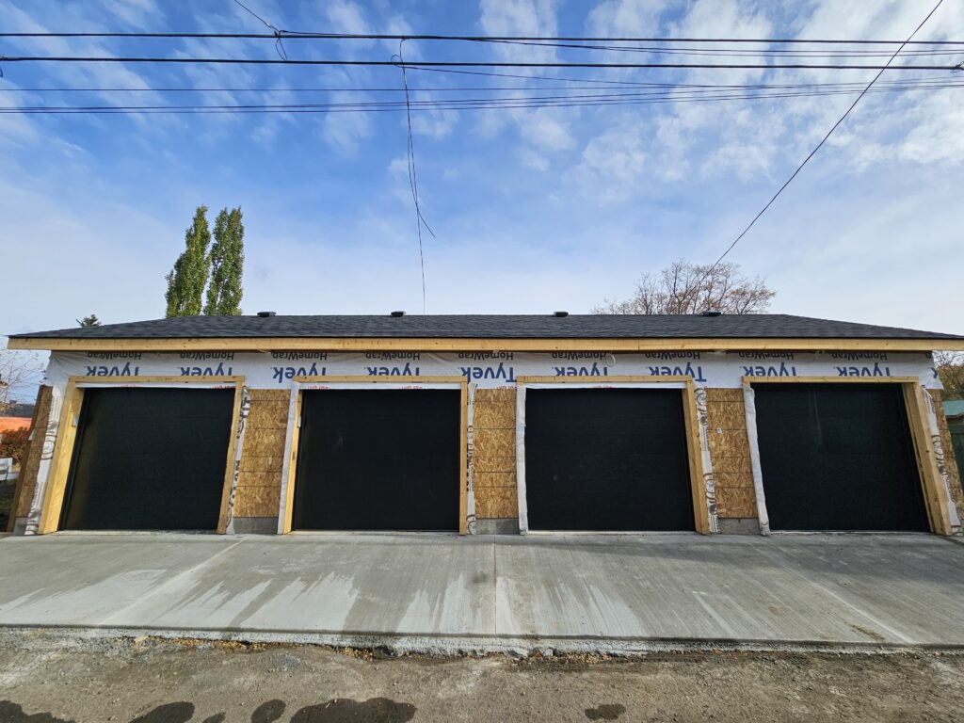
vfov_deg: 89.9
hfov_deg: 106.2
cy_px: 362
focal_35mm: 13
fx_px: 362
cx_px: 482
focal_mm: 2.2
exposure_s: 1/2503
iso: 50
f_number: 2.2
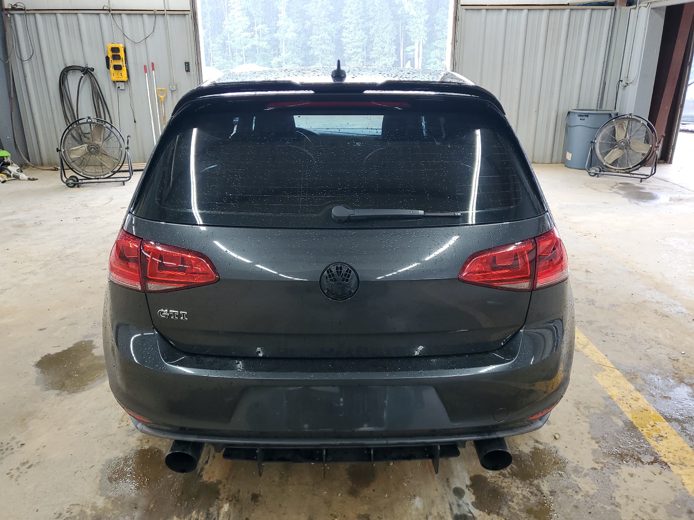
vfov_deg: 53.1
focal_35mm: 26
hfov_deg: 67.3
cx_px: 347
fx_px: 521
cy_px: 260
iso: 76
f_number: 1.5
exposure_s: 1/60.2
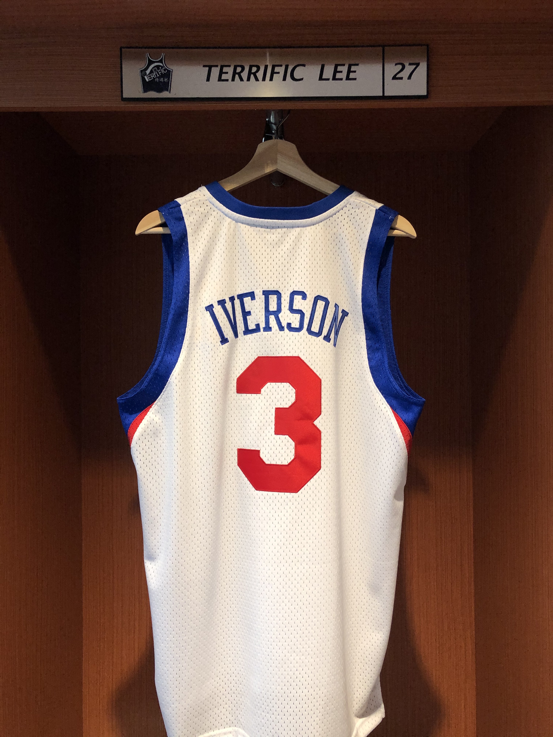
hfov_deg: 49.7
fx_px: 596
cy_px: 368
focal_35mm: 28
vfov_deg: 63.4
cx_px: 276
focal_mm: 3.99
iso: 32
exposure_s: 1/40
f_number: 1.8
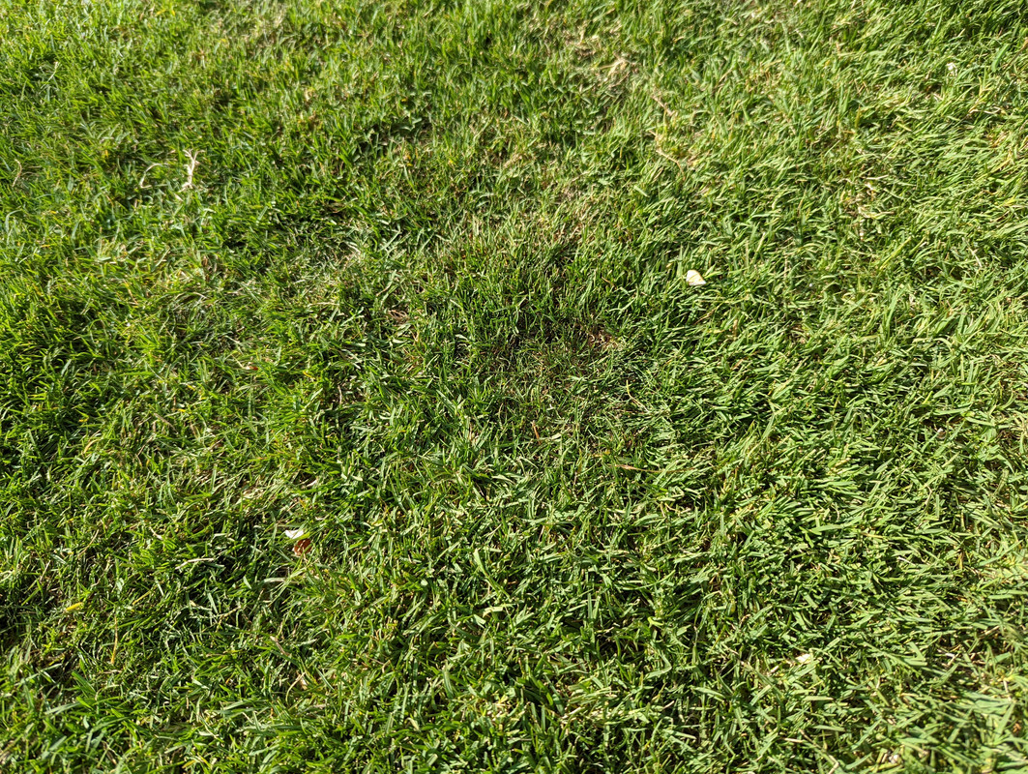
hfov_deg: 71.5
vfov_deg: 56.9
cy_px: 387
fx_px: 714
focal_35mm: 24
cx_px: 514
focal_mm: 6.81
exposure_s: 1/609
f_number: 1.85
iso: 40
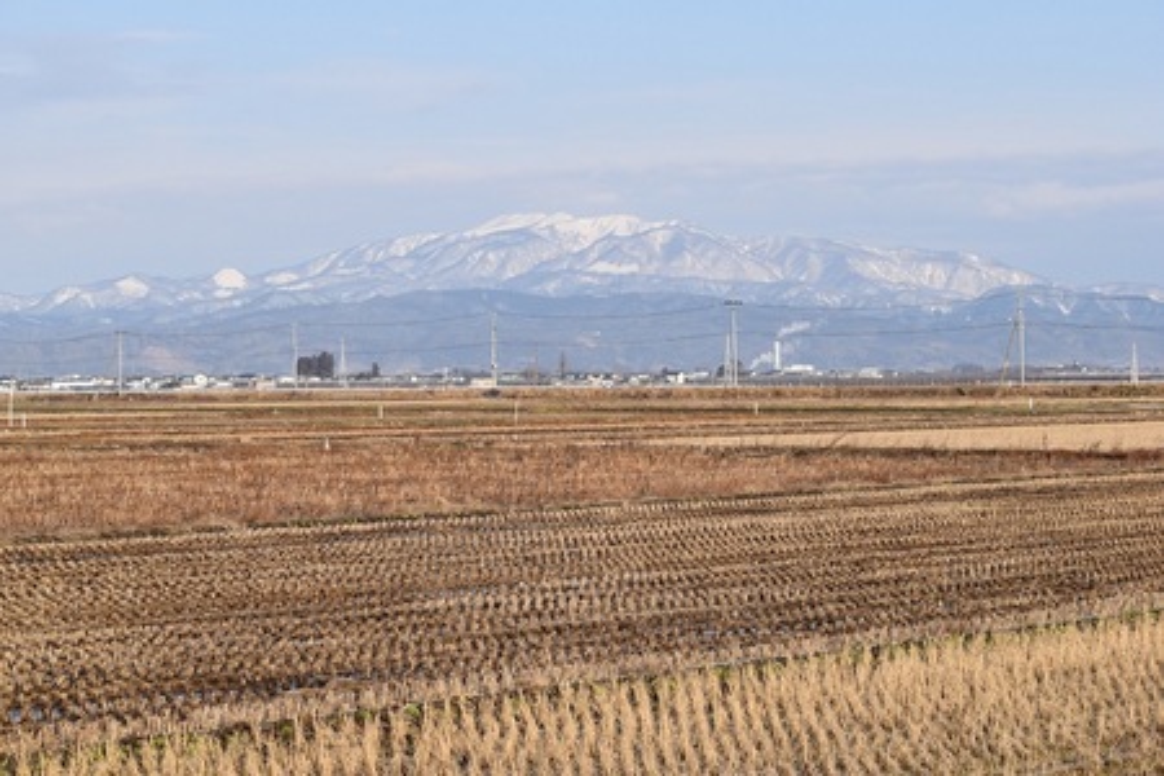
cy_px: 388
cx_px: 582
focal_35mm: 87
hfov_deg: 23.4
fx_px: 2813
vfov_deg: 15.7
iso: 200
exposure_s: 1/400
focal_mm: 58
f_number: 9
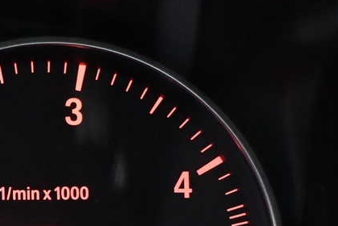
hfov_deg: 15.6
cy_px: 219
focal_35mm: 113
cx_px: -265
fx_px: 1061
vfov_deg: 12.0
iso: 4000
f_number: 4
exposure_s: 1/30
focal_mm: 19.5
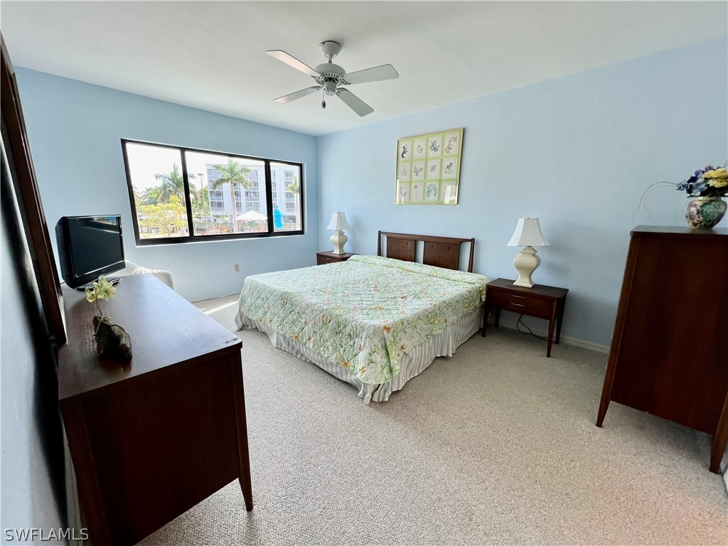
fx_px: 273
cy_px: 273
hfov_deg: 106.2
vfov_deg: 89.9
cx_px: 364
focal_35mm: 13
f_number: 1.8
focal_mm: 1.57
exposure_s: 1/120
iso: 50
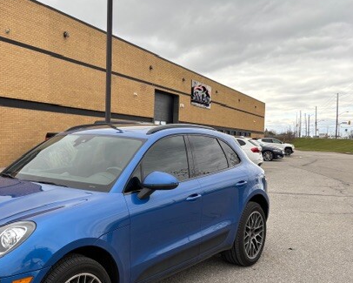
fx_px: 418
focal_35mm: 40
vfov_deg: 37.2
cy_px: 168
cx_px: 92
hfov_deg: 44.4
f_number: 1.6
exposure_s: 1/830
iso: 64
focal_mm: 5.96
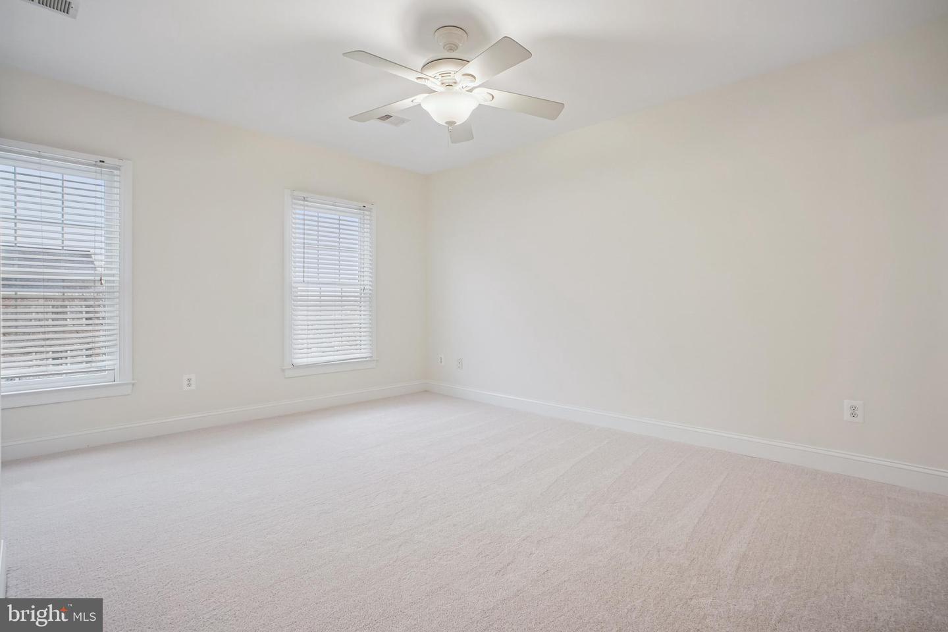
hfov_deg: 95.0
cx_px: 474
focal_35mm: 16
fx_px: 434
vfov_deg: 72.1
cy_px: 316
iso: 500
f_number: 8
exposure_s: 1/25
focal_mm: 11
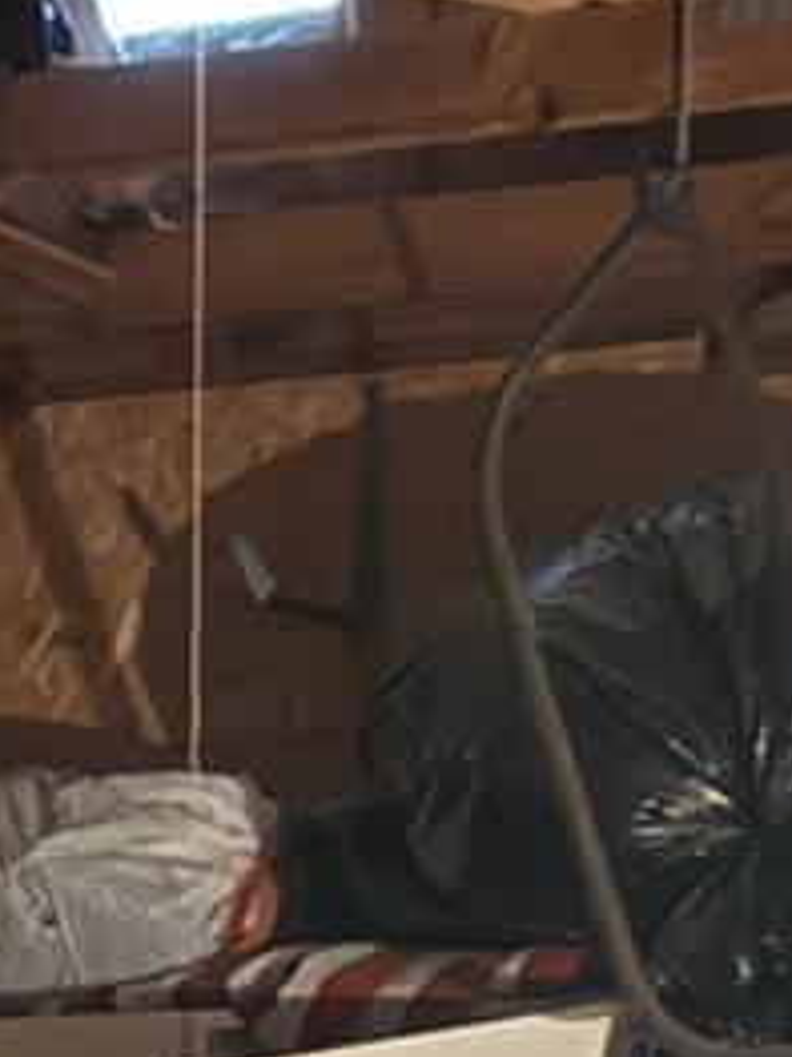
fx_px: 4183
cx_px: 94
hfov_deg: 10.8
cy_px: 2102
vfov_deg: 12.7
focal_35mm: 137
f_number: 1.78
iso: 1600
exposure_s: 1/17
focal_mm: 6.76
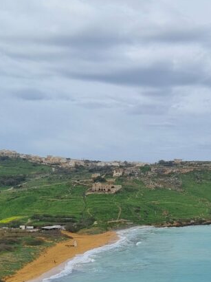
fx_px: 529
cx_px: 204
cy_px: 163
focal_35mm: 65
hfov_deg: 21.9
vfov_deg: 29.8
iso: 50
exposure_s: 1/2952
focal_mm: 5.4
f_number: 1.8
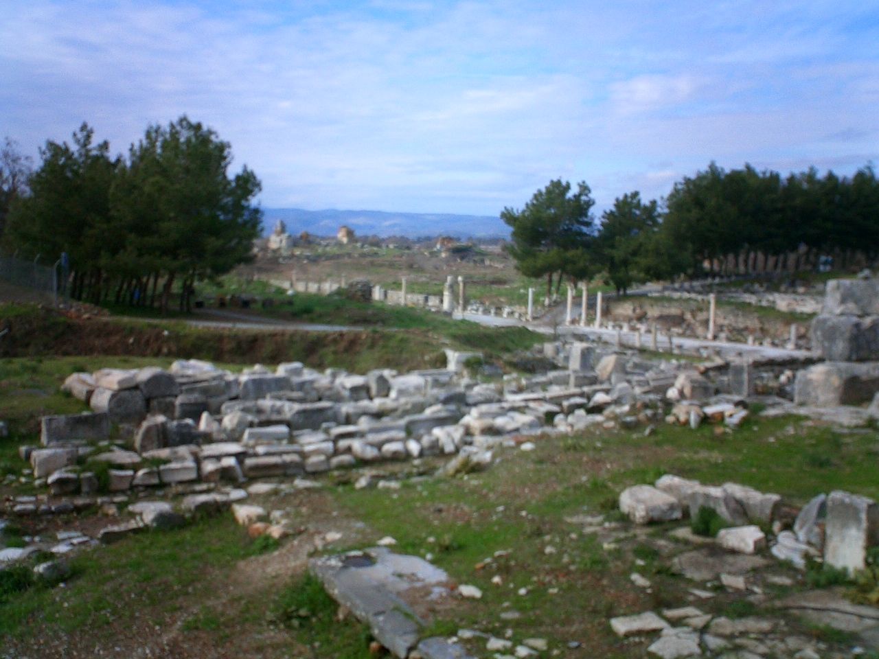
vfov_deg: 38.7
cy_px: 330
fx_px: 940
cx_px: 440
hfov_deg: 50.1
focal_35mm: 37
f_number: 3.5
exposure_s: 1/1000
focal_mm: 5.6
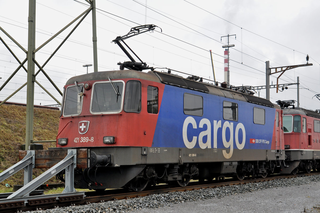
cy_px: 106
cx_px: 160
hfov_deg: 36.9
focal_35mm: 54
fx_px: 479
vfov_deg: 25.0
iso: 400
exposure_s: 1/250
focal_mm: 36
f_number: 8
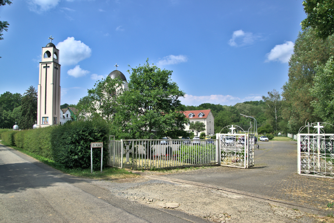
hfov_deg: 67.4
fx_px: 251
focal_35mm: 27
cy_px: 112
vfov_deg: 48.0
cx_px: 167
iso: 200
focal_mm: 18
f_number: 10
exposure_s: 1/400
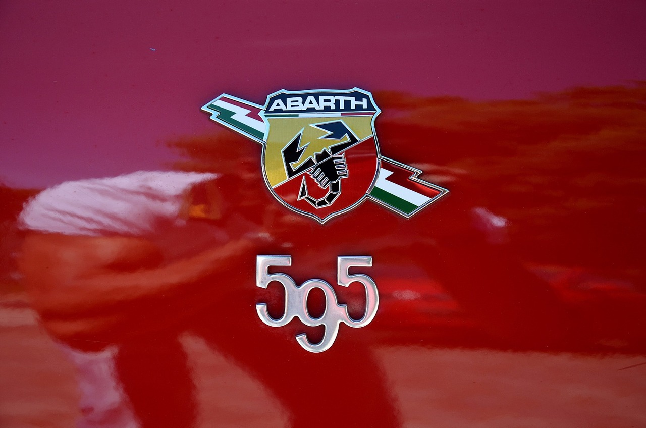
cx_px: 323
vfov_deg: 13.8
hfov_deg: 20.7
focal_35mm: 99
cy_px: 214
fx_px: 1773
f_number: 6.3
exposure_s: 1/160
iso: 200
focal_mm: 66
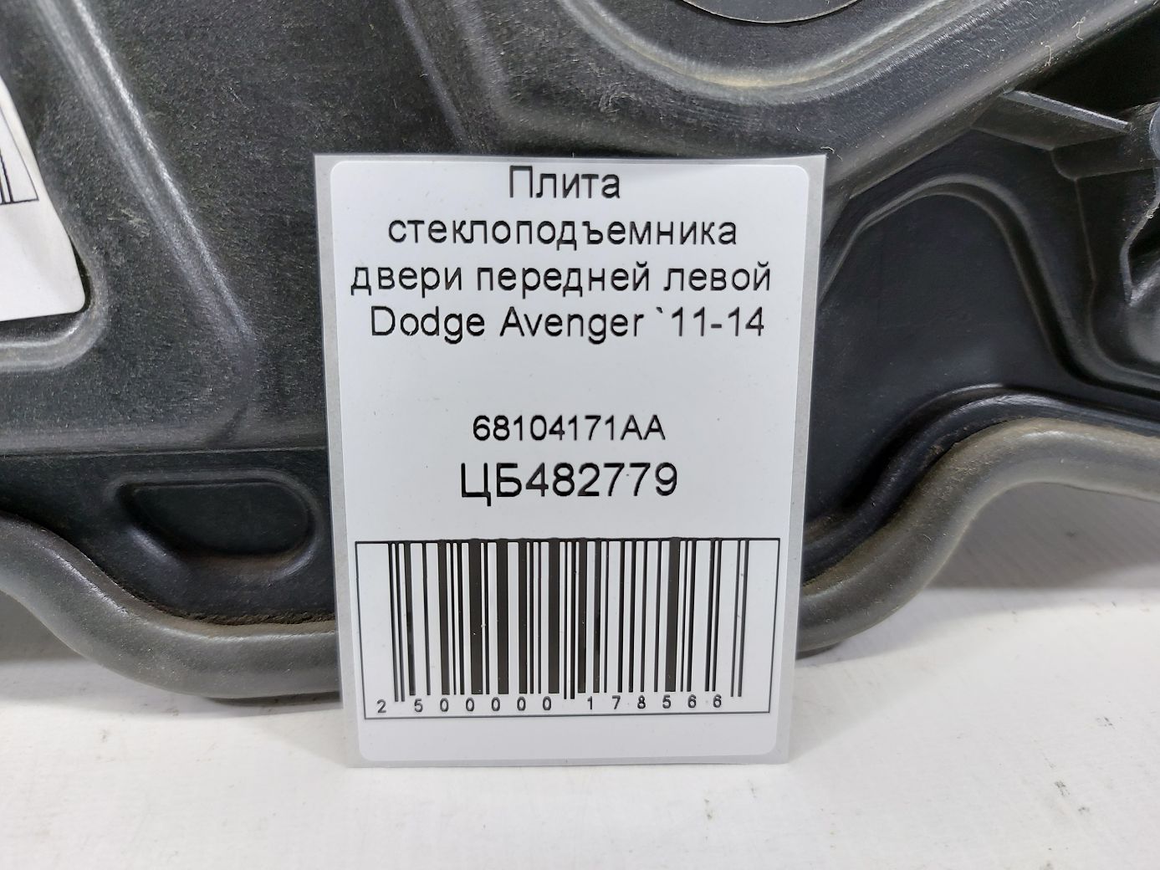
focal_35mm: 24
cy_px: 435
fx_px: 804
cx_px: 580
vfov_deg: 56.8
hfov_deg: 71.6
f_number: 1.8
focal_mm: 5.23
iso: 100
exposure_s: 1/50
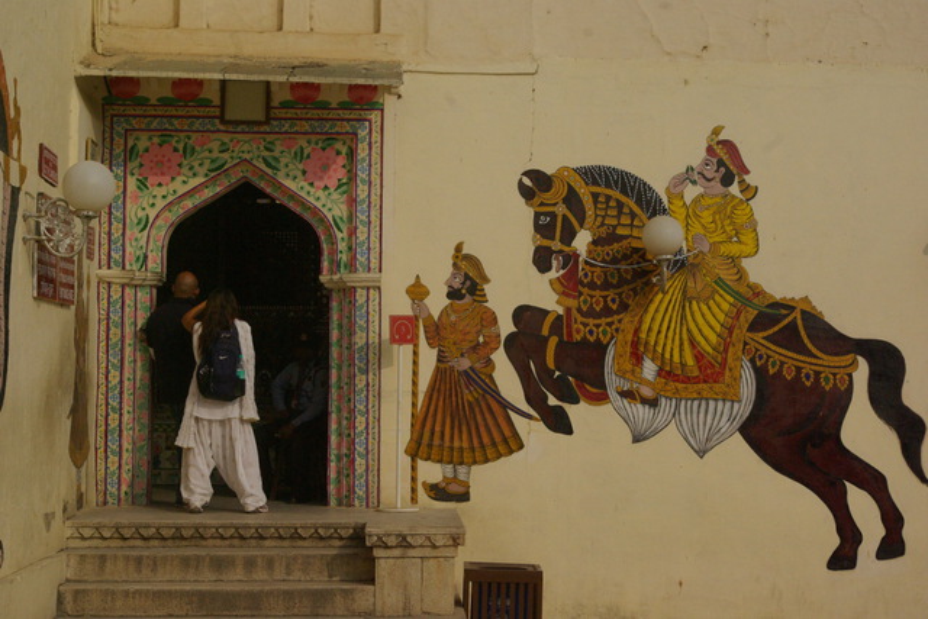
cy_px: 310
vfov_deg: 20.2
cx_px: 464
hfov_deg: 29.9
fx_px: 1740
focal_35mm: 68
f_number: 11
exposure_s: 1/1000
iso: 800
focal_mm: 45
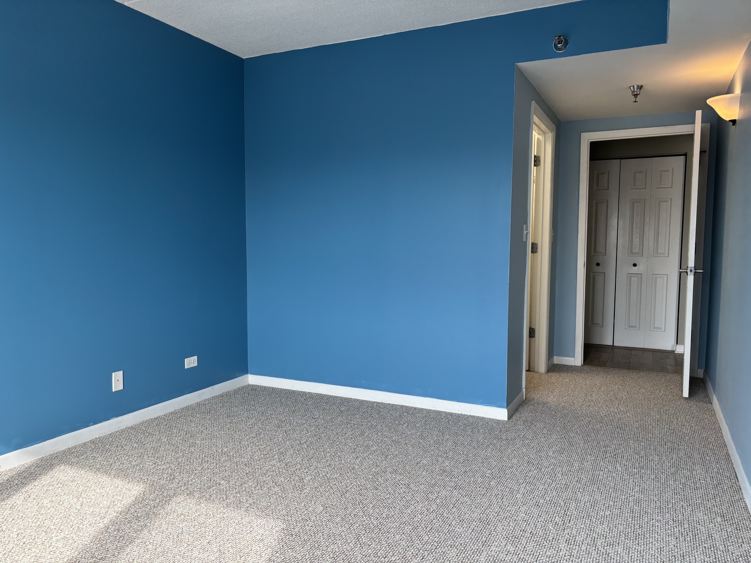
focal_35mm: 26
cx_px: 376
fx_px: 564
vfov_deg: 53.1
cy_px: 282
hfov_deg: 67.3
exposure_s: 1/120
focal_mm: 5.96
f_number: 1.6
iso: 64
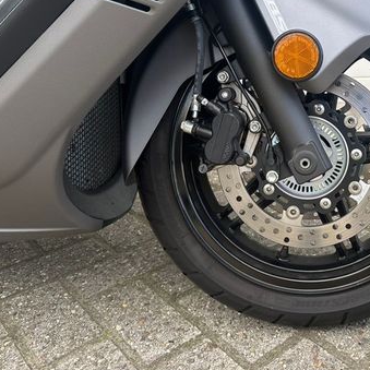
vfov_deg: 41.2
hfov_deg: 39.8
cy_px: 116
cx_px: 308
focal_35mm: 40
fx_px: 484
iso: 80
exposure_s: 1/709
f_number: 1.78
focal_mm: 6.86
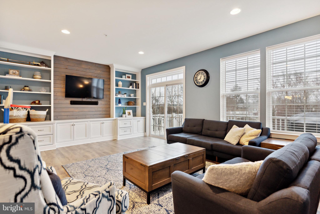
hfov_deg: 93.3
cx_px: 160
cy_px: 107
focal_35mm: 17
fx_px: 151
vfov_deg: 70.4
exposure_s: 1/125
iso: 500
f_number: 4
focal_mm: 17
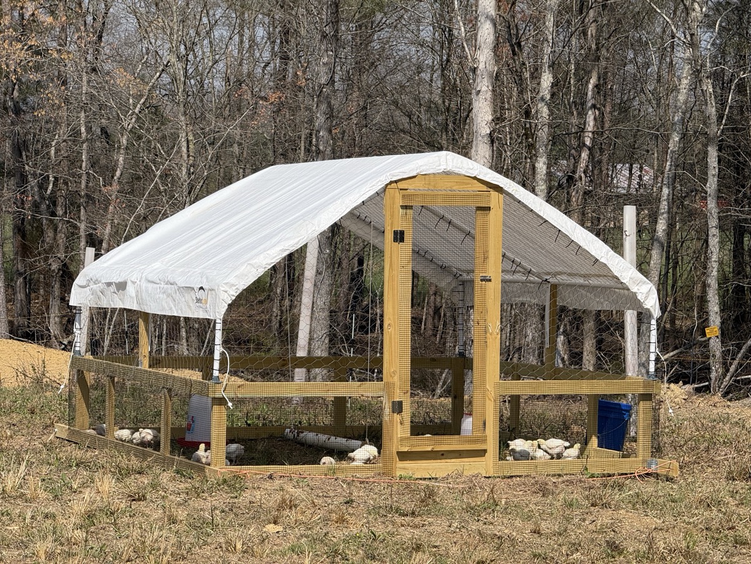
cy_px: 282
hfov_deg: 16.4
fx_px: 2603
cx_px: 376
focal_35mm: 120
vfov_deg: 12.3
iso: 50
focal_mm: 15.66
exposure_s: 1/1866
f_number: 2.8
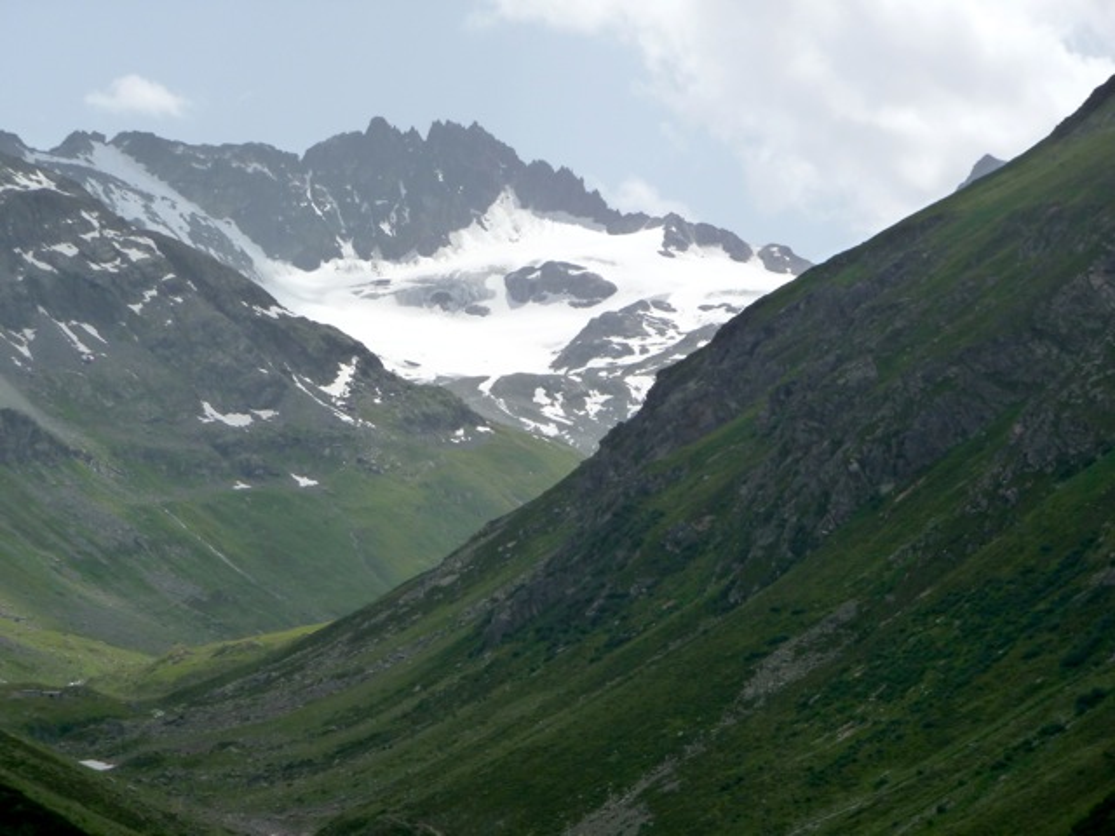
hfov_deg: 14.0
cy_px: 418
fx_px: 4542
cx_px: 558
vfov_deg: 10.5
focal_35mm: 141
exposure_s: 1/800
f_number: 4.8
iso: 160
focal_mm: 24.1
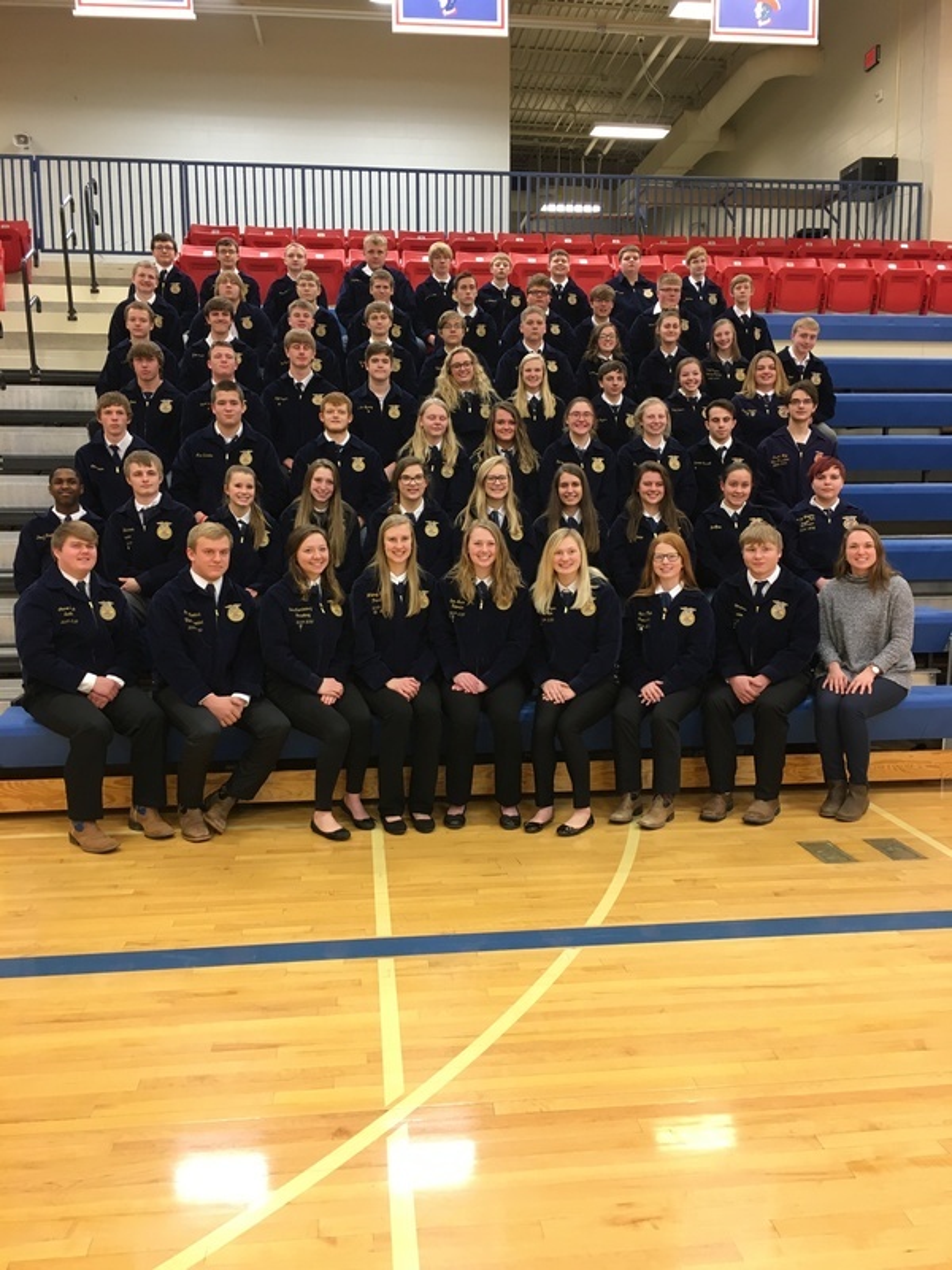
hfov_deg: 48.2
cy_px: 635
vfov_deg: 61.7
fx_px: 1063
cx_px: 476
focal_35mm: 29
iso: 80
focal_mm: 4.15
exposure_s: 1/30
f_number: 2.2
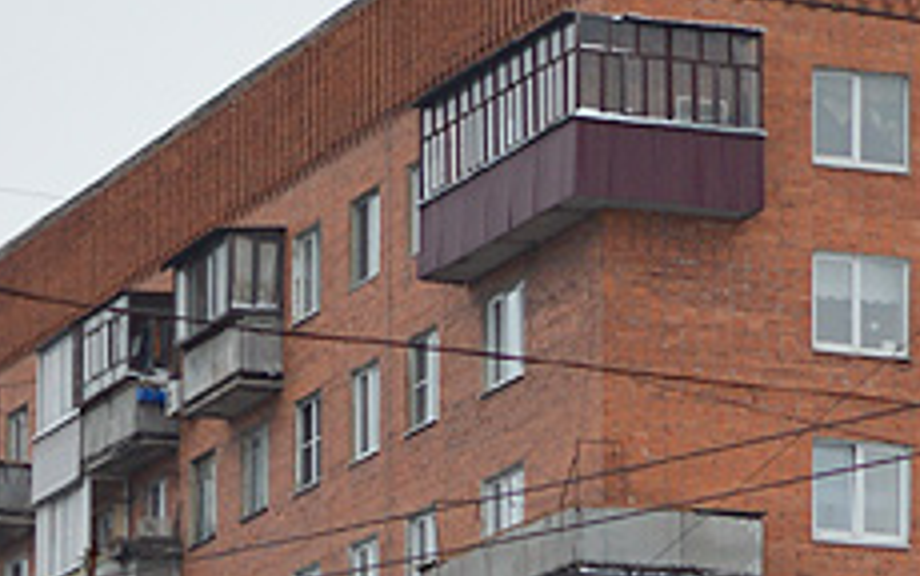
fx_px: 6990
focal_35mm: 279
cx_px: 1152
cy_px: 1420
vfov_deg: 4.6
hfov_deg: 7.5
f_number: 1.8
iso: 100
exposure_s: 1/500
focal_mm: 35
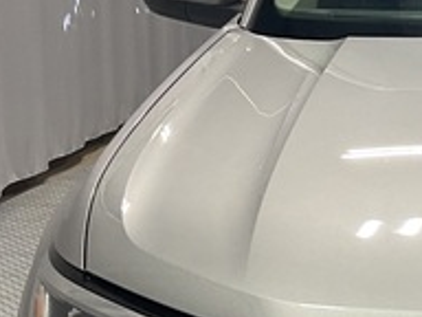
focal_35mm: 145
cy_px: 401
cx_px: 620
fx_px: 1768
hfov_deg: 12.9
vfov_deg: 10.0
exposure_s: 1/50
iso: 40
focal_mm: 3
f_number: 1.8
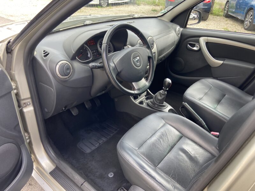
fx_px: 192
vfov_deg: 53.1
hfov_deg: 67.3
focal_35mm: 26
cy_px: 96
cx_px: 128
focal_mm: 4.25
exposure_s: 1/122
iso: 32
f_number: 1.8
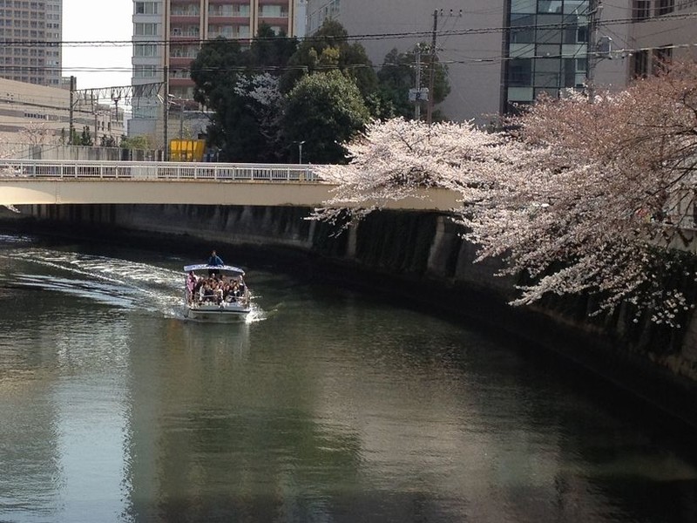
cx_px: 348
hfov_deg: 52.6
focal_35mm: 35
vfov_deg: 40.7
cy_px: 262
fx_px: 705
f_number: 2.4
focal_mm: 4.28
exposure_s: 1/1151
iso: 64
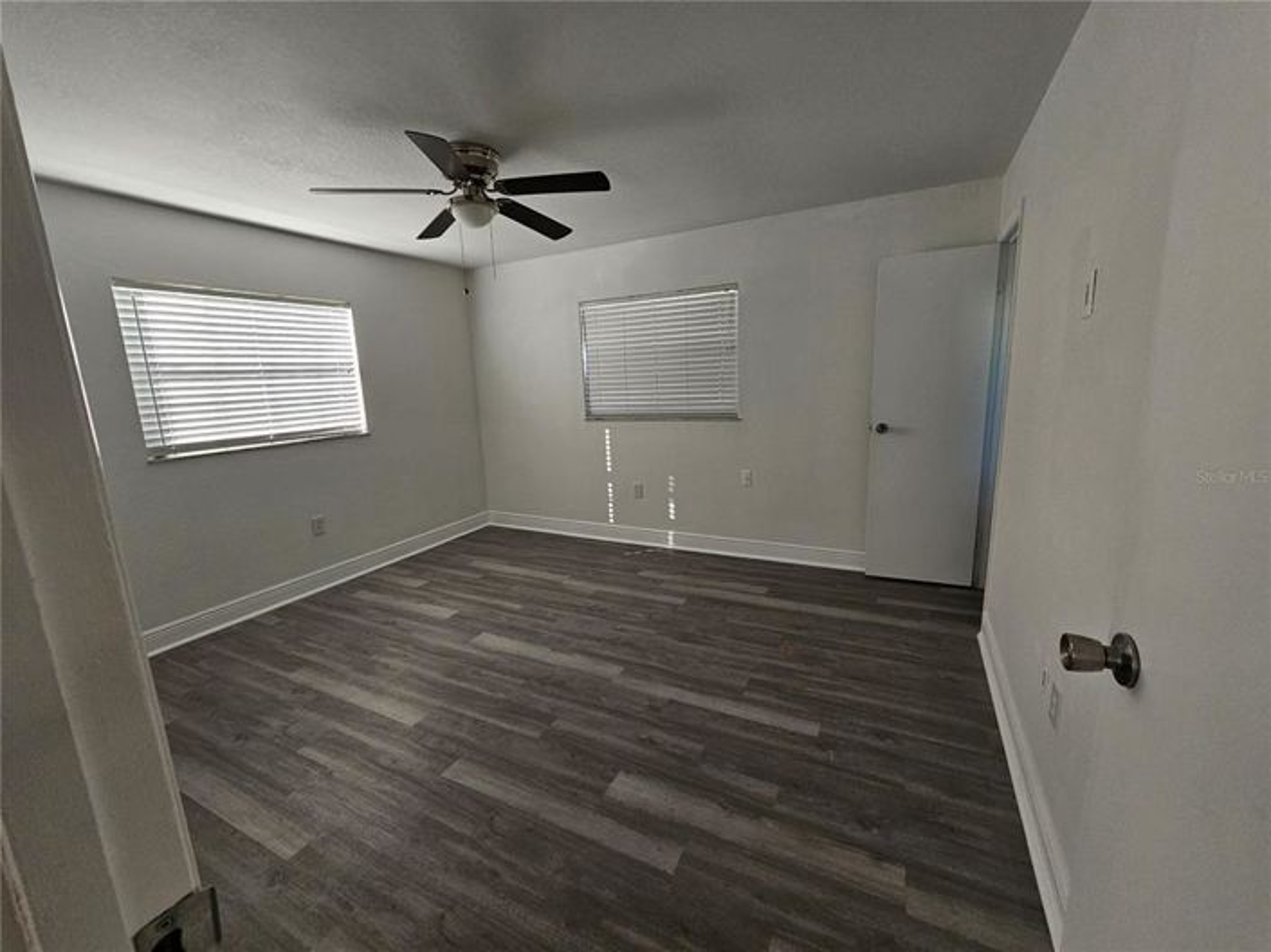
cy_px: 476
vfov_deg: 89.9
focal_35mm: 13
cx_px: 636
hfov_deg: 106.2
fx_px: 477
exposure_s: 1/207
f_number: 2.2
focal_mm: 2.2
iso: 160
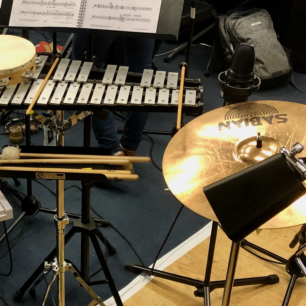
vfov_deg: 28.1
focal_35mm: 61
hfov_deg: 27.1
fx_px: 610
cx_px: 26
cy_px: 169
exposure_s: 1/15
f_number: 1.8
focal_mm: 3.99
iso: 64
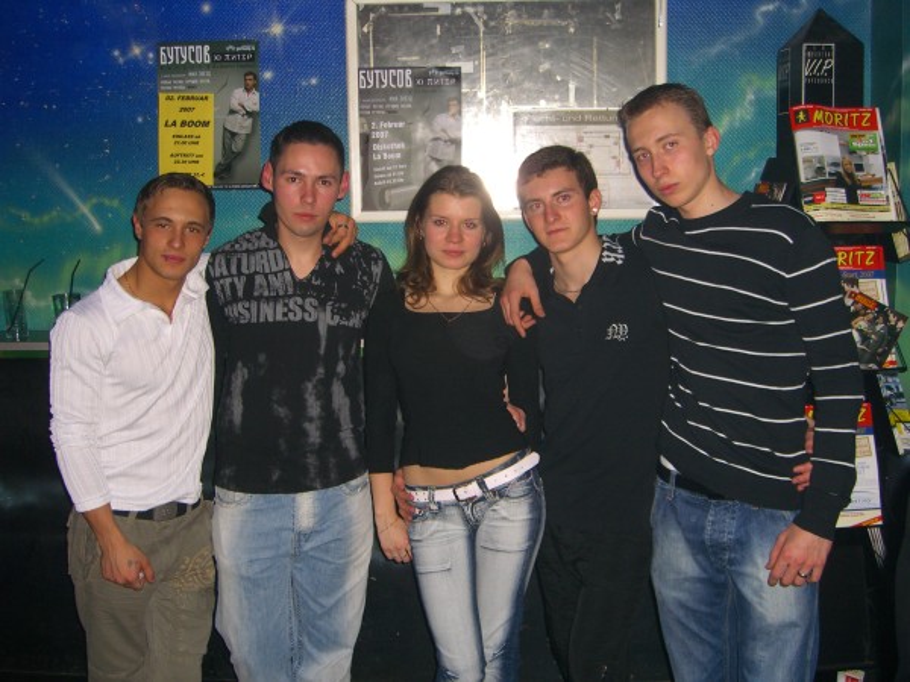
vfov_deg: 37.7
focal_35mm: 38
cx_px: 455
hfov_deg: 49.0
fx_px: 999
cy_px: 341
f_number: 2.8
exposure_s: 1/60
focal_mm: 7.9
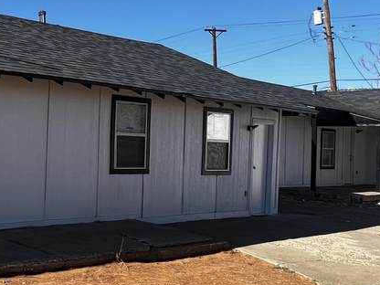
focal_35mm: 40
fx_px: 439
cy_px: 134
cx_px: -127
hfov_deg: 33.0
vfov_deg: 35.9
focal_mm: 1.57
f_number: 1.8
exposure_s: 1/881
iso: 32
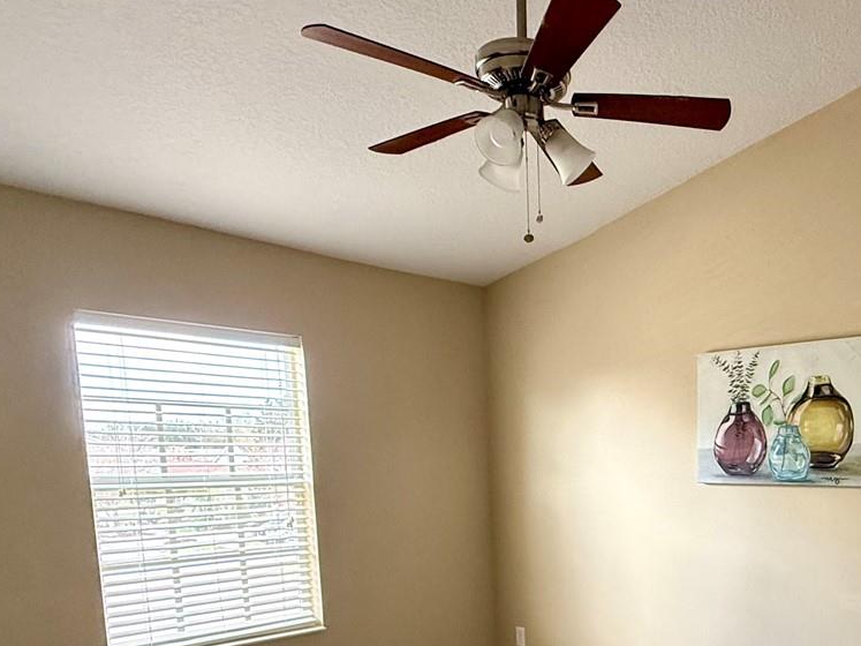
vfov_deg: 43.6
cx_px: 672
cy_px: 554
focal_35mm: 30
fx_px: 746
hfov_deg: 56.2
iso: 200
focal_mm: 2.22
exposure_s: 1/99
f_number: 2.2
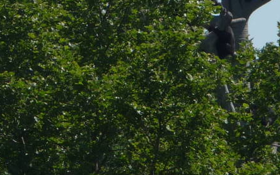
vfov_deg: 1.2
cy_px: -1
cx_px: 220
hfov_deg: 2.0
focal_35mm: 1069
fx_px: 8162
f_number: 4.9
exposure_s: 1/800
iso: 100
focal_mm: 47
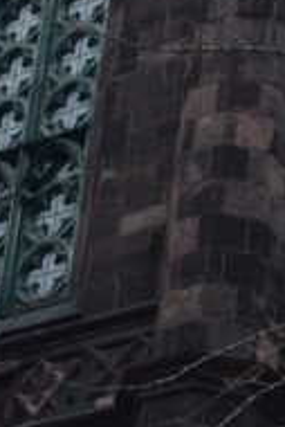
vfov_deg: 9.8
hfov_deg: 6.5
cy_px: 326
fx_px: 2489
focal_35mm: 210
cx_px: 303
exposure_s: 1/60
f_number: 5.6
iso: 1600
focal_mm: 26
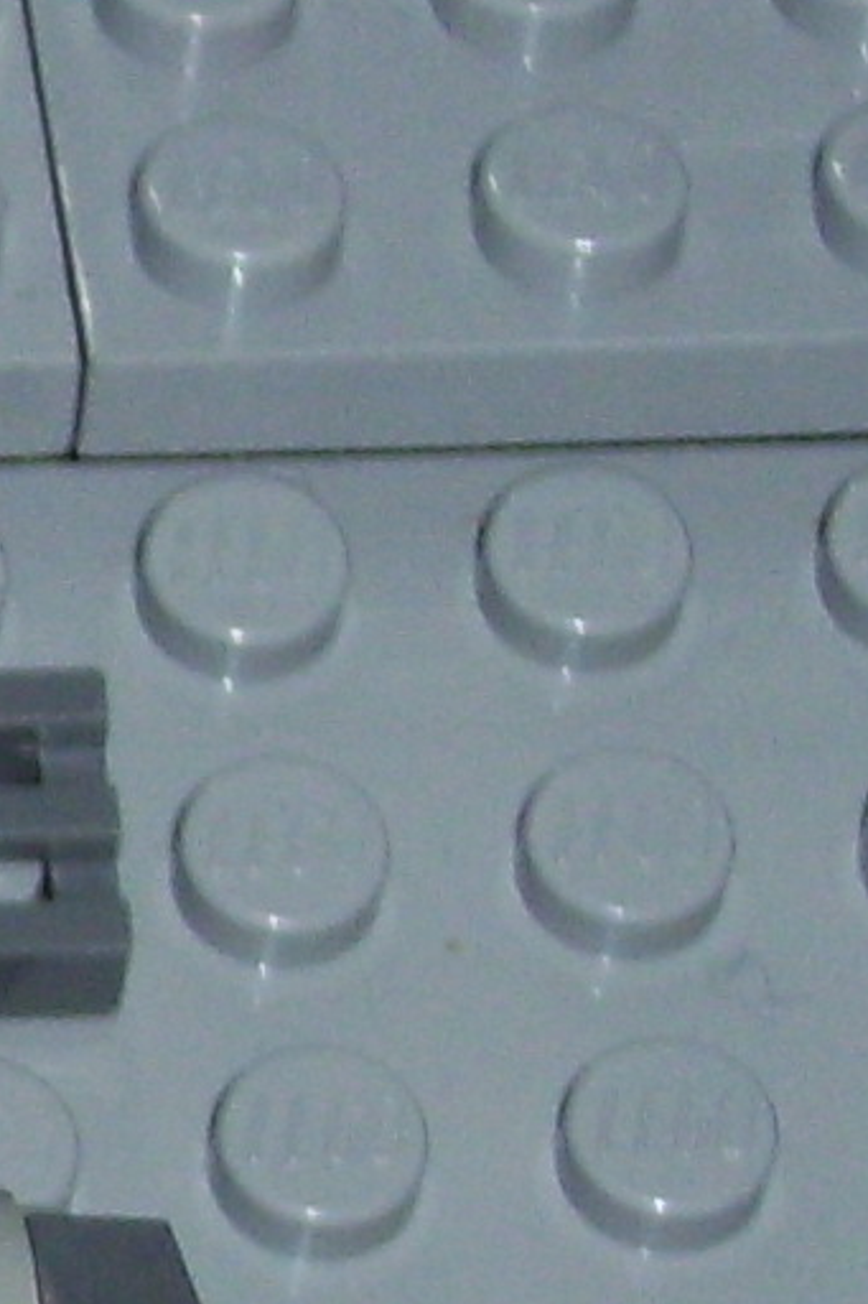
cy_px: 1520
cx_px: -2734
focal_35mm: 549
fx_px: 19867
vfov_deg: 3.8
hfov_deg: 2.4
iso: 80
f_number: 4.8
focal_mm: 13.7
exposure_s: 1/50
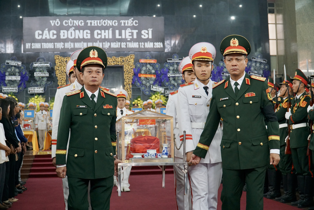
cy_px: 105
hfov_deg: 35.0
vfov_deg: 23.8
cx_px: 157
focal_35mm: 57
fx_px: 497
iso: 2000
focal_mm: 38
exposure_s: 1/160
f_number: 4
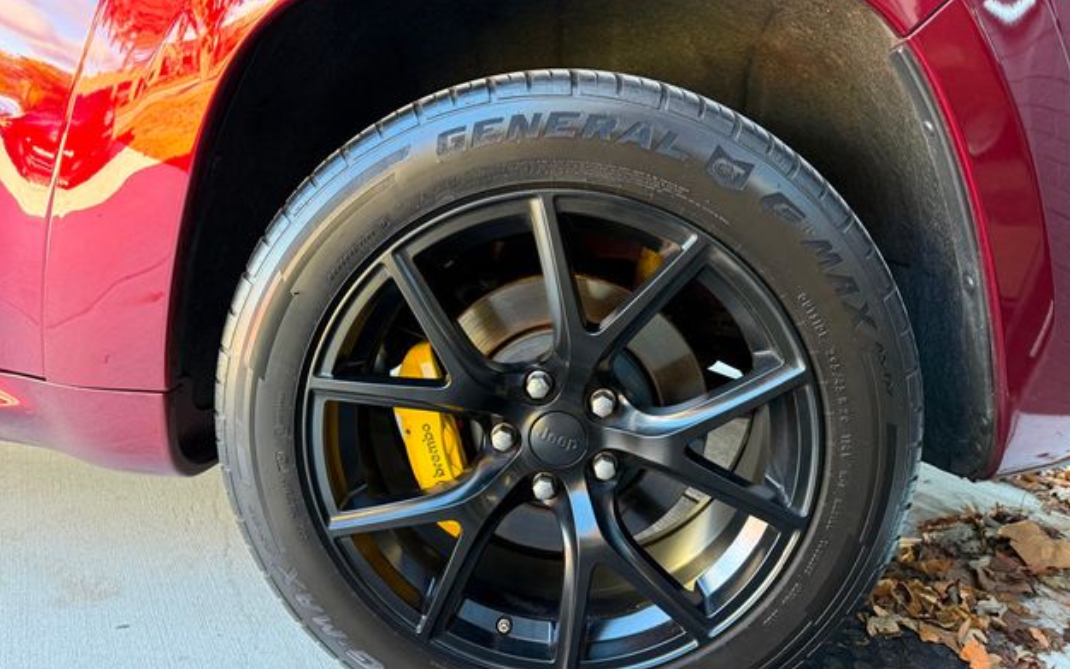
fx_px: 758
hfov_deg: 70.4
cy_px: 368
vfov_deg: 47.5
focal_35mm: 26
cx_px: 545
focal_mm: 6.76
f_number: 1.78
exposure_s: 1/83
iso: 200
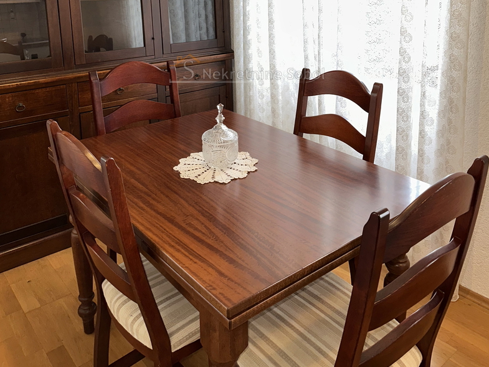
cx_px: 247
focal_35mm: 33
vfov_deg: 41.0
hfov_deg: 55.3
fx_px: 466
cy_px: 68
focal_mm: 6.86
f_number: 1.78
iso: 100
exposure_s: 1/45
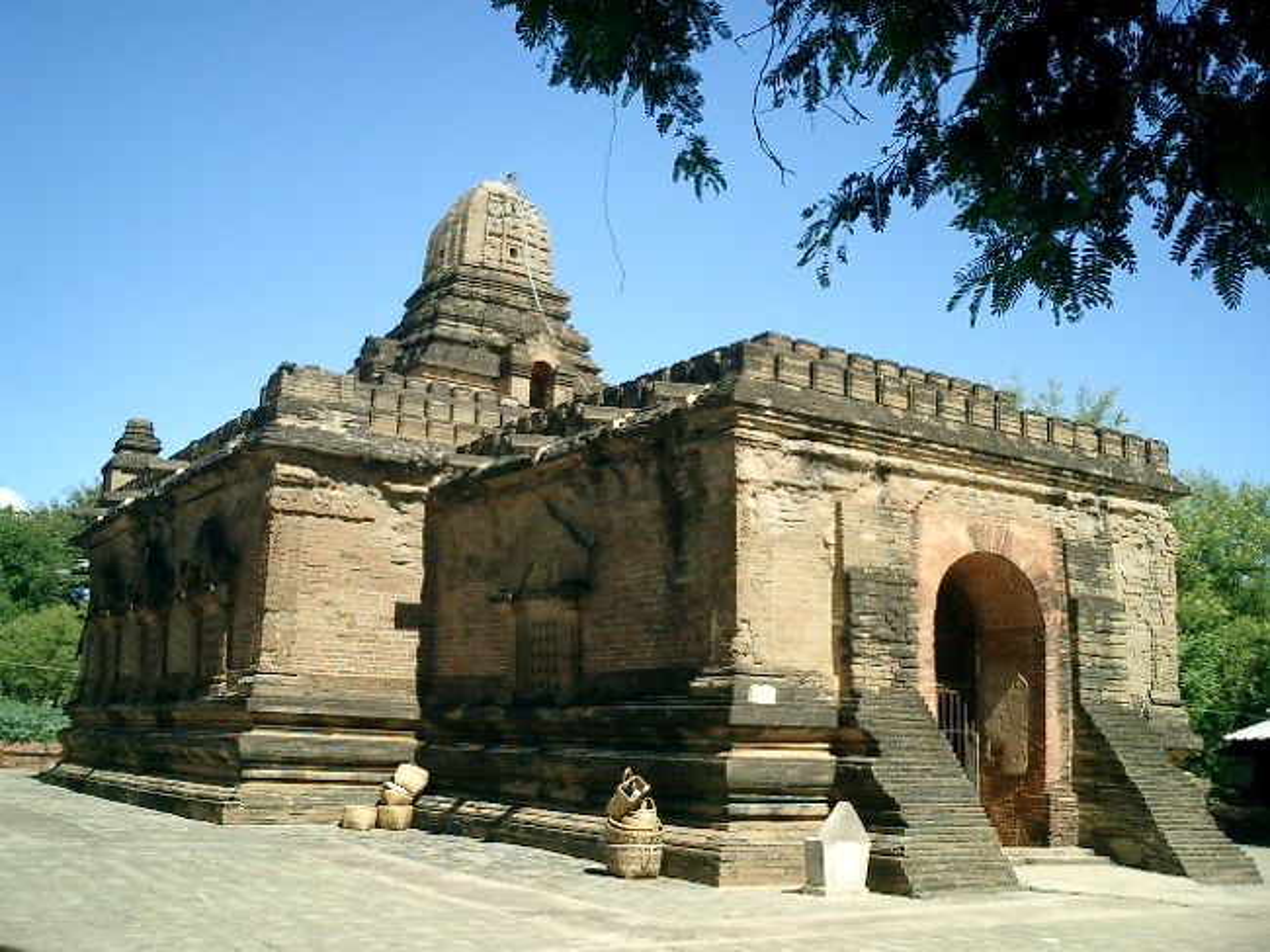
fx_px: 1320
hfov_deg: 51.4
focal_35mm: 36
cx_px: 635
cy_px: 476
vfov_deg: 39.6
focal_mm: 7.5
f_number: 3.2
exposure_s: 1/1000
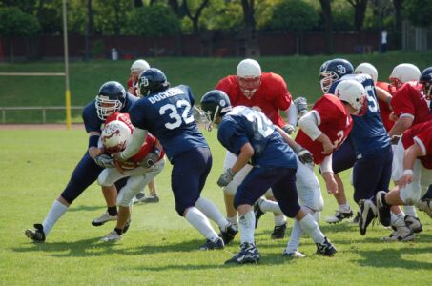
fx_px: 2155
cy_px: 143
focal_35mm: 180
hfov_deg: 11.4
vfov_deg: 7.6
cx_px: 216
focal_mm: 120
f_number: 4.2
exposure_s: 1/1000
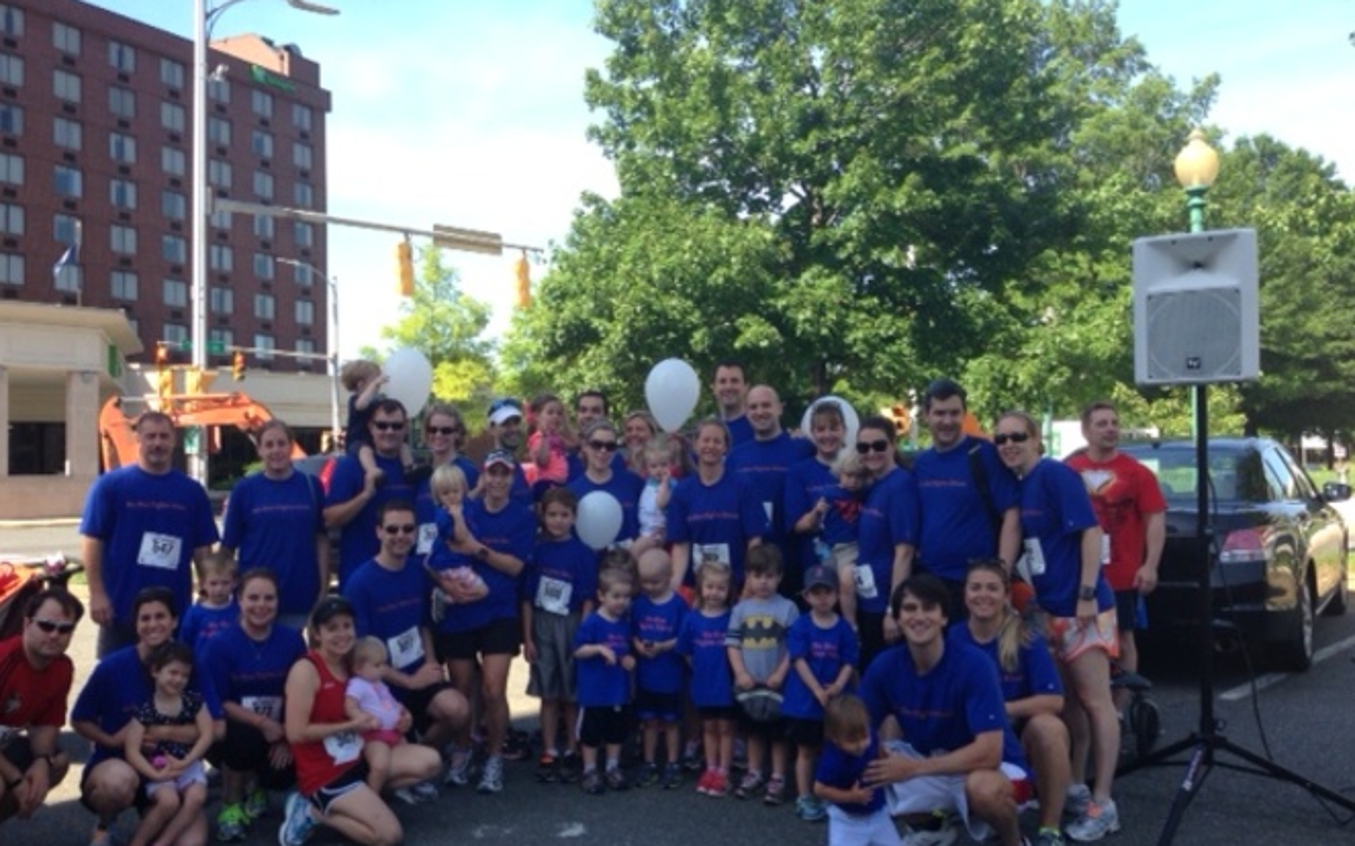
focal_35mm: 38
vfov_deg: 33.5
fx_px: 1403
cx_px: 636
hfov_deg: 51.5
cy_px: 470
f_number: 2.4
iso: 50
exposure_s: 1/414
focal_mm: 4.13
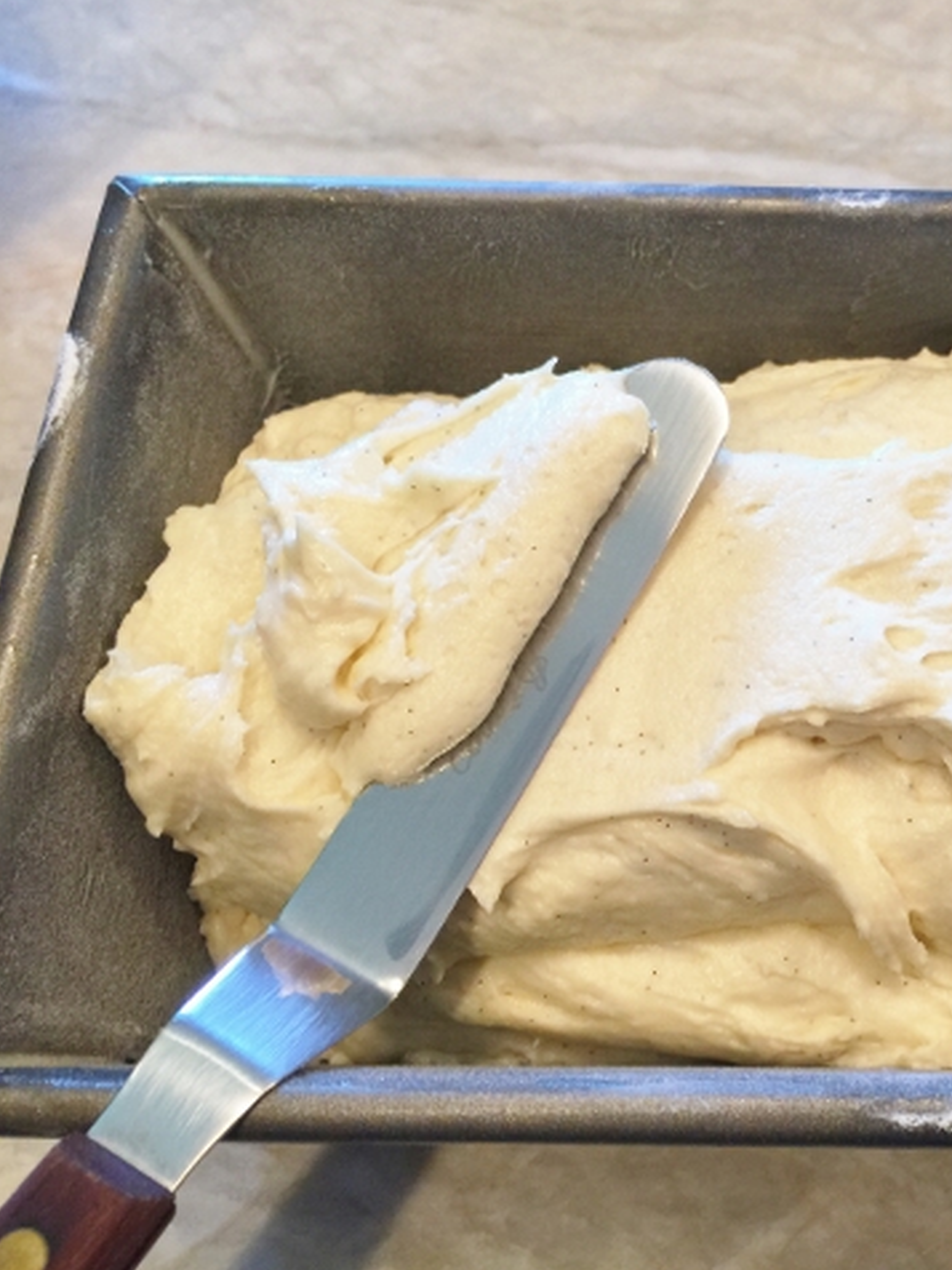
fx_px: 1430
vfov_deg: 47.9
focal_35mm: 39
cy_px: 635
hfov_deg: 34.8
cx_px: 848
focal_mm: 4.15
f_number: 2.2
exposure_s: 1/30
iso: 50
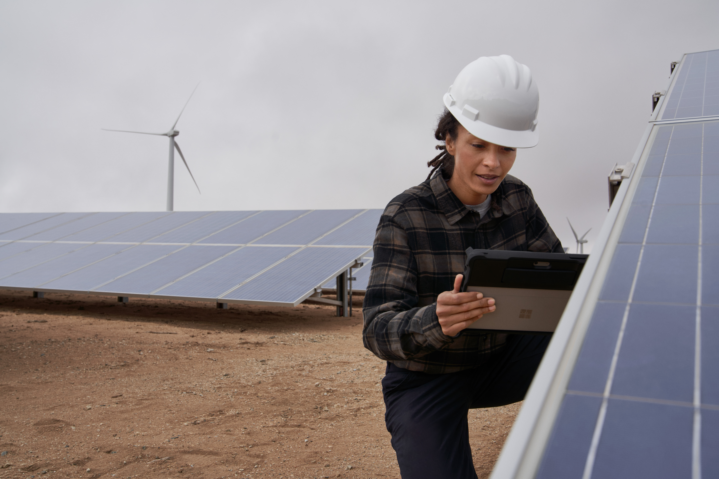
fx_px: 659
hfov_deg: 57.2
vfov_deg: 40.0
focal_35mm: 33
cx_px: 360
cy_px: 240
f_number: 7.1
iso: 100
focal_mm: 33
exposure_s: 1/250
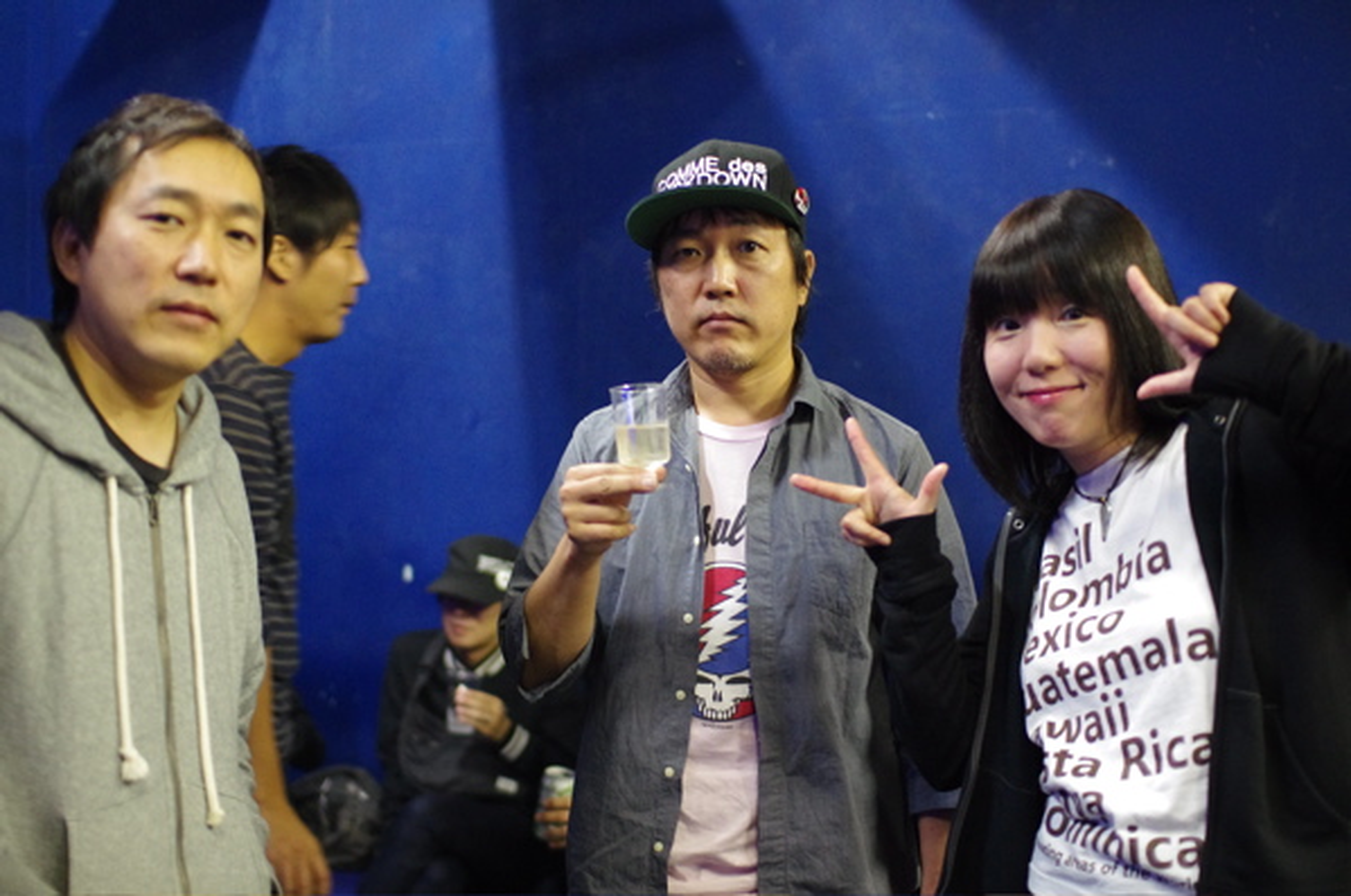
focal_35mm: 45
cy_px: 448
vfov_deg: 29.7
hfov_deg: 43.7
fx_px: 1686
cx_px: 676
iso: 3200
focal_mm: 30
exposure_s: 1/60
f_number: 1.4
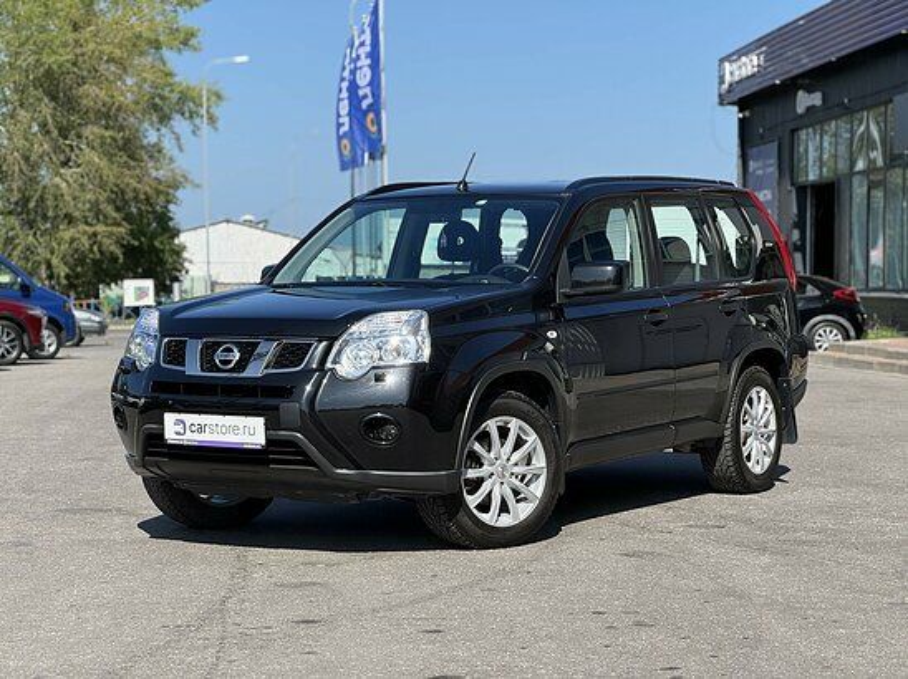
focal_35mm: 77
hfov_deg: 25.4
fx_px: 2018
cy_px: 340
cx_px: 454
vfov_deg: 19.1
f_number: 2.8
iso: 25
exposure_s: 1/803
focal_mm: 9
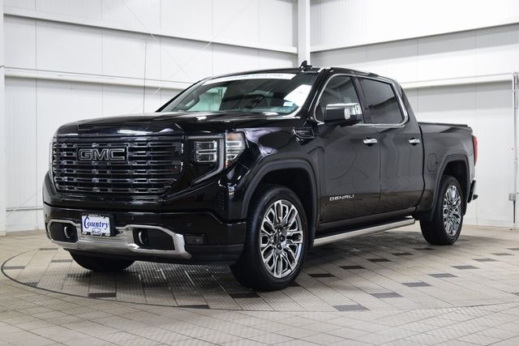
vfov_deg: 25.8
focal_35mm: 52
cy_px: 173
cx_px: 260
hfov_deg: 37.8
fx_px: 757
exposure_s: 1/15
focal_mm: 35
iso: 560
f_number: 6.3
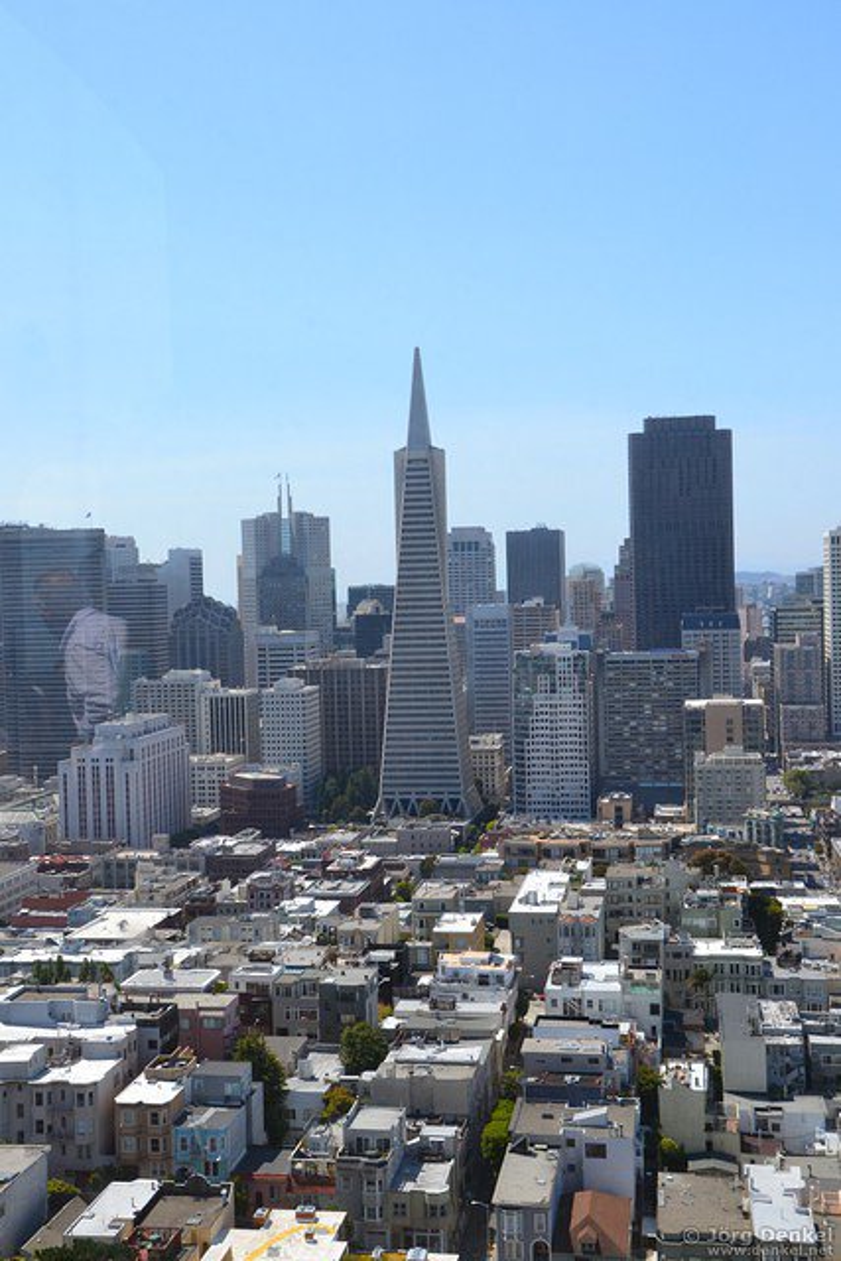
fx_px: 1576
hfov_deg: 29.9
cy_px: 630
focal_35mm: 45
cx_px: 420
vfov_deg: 43.6
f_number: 11
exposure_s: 1/400
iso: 400
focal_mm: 30
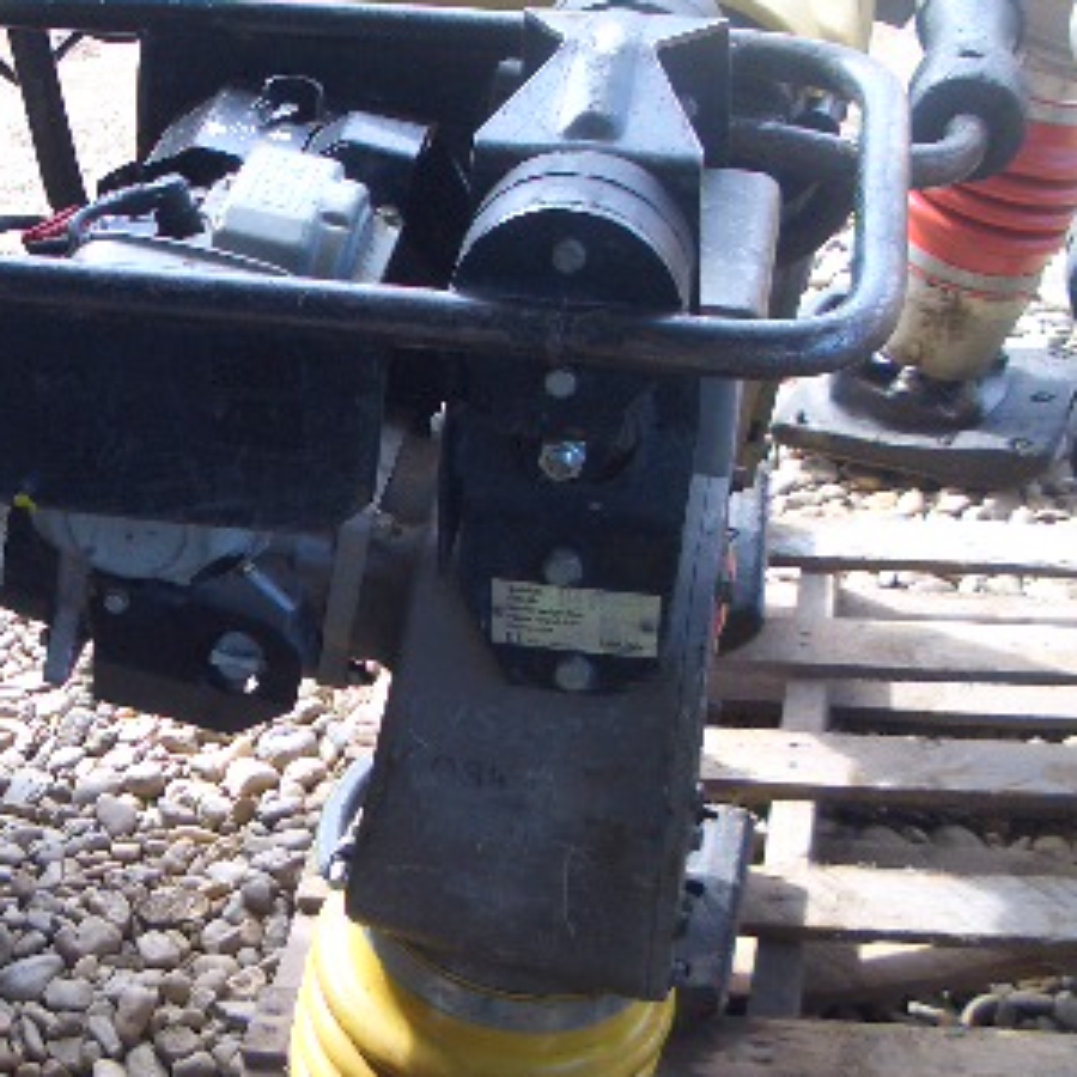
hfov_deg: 25.7
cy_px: 585
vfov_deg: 26.1
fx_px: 2323
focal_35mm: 66
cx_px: 241
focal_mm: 5.8
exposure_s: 1/100
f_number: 2.6
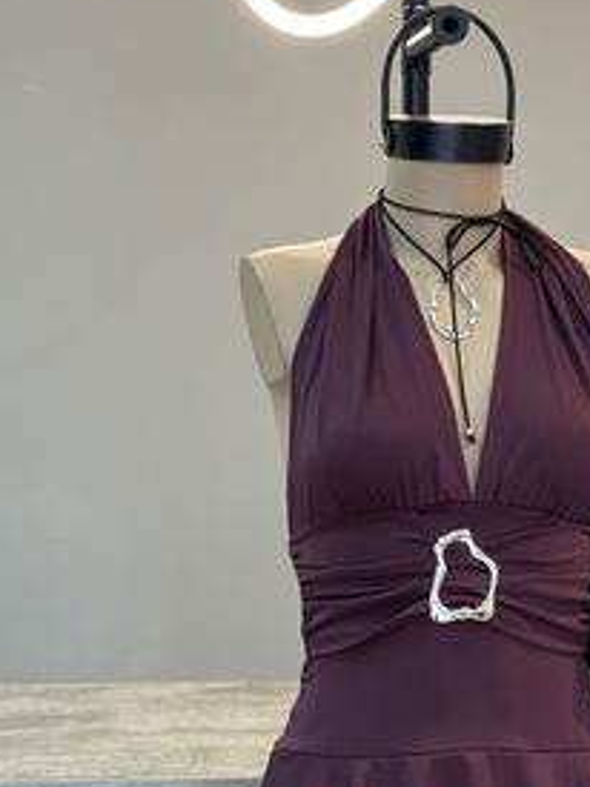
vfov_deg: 21.0
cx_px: 412
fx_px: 2115
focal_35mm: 93
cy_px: 537
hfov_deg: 15.8
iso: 64
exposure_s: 1/50
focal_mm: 6.76
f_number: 1.78
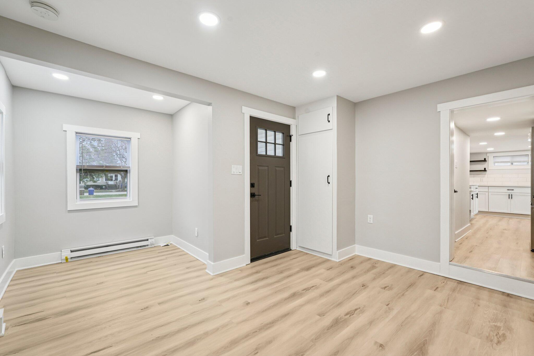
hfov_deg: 95.0
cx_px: 267
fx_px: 245
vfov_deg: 72.0
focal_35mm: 16
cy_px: 178
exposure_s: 1/25
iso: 400
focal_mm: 16.5
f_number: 8
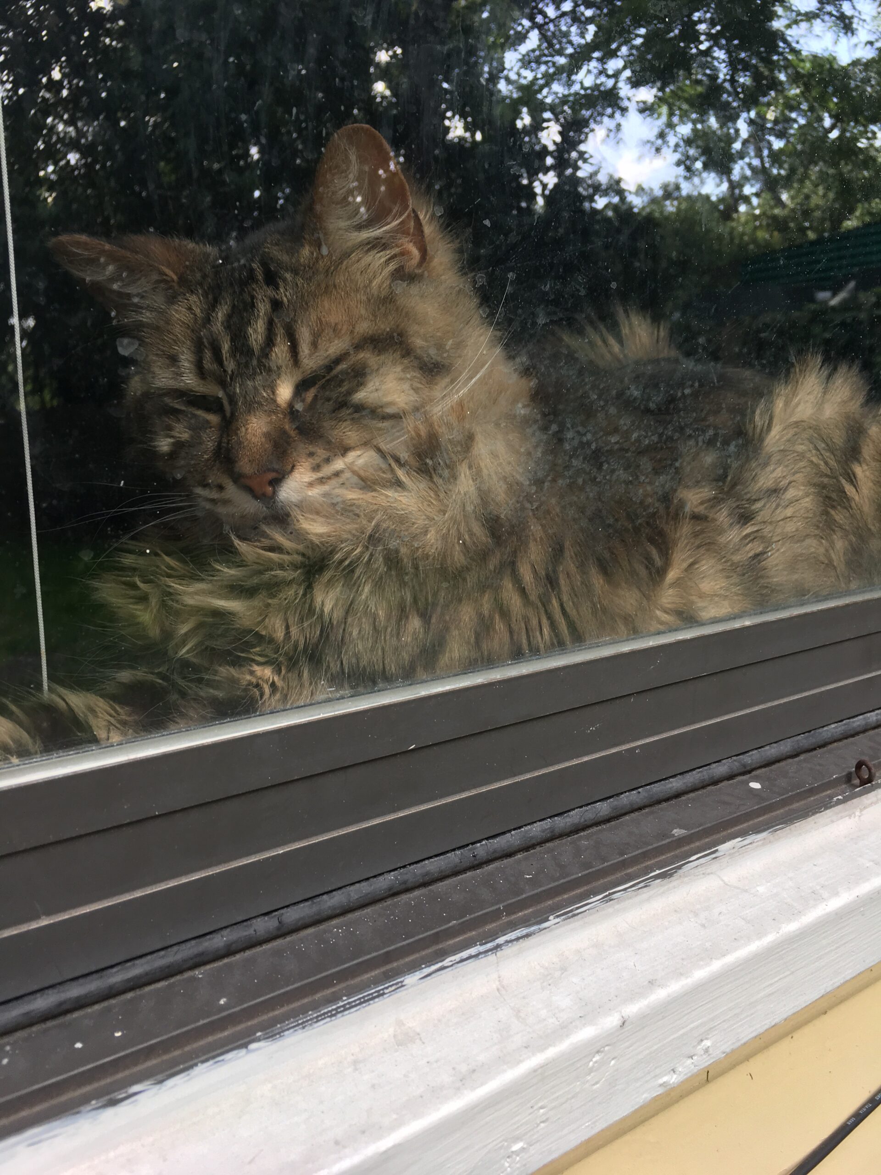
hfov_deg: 48.2
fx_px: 984
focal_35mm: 29
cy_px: 588
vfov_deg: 61.7
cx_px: 440
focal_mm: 4.15
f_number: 2.2
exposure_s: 1/120
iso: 25
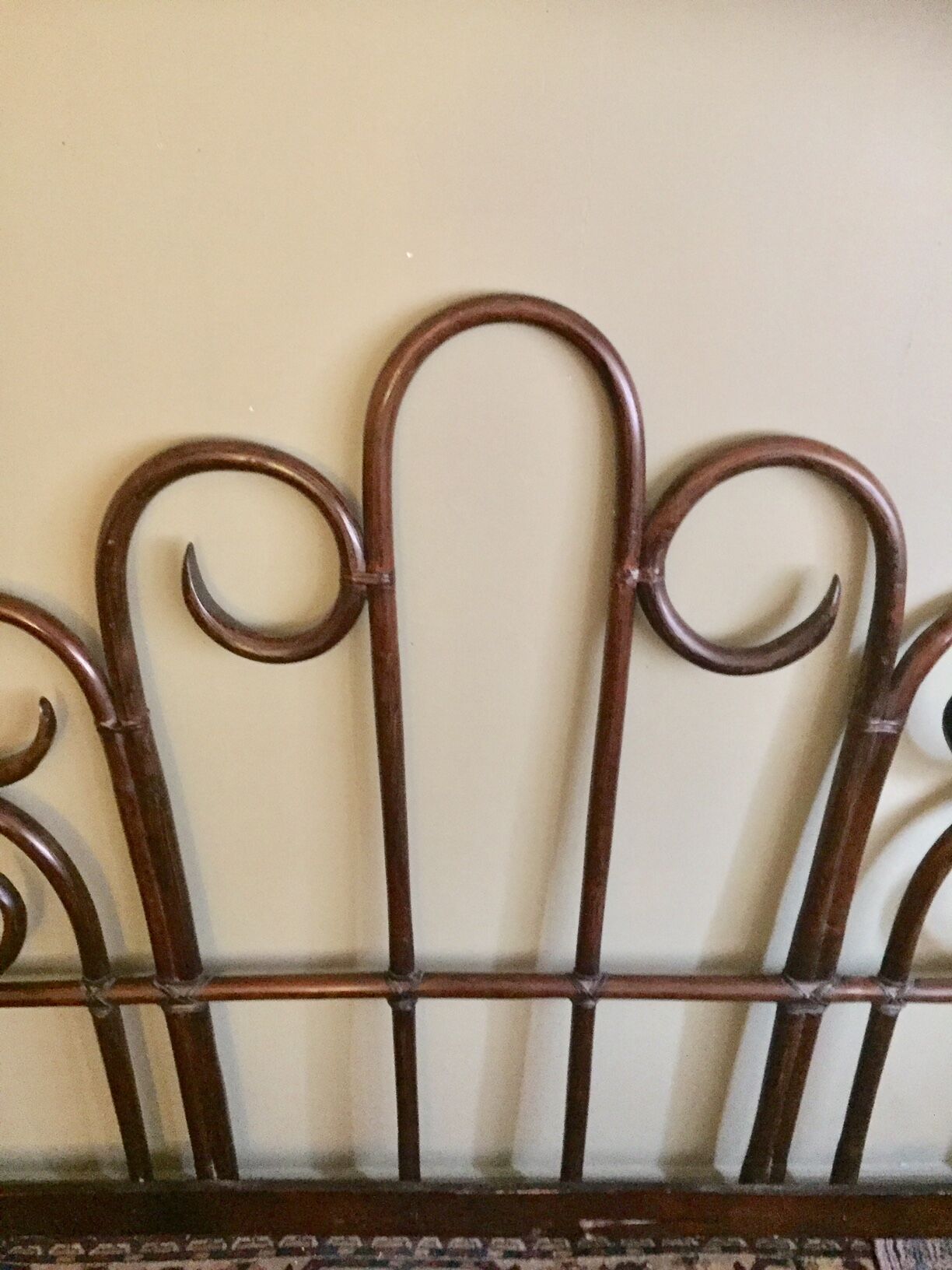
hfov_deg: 48.2
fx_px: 1063
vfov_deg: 61.7
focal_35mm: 29
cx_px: 476
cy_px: 635
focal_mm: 4.15
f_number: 2.2
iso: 640
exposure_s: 1/15
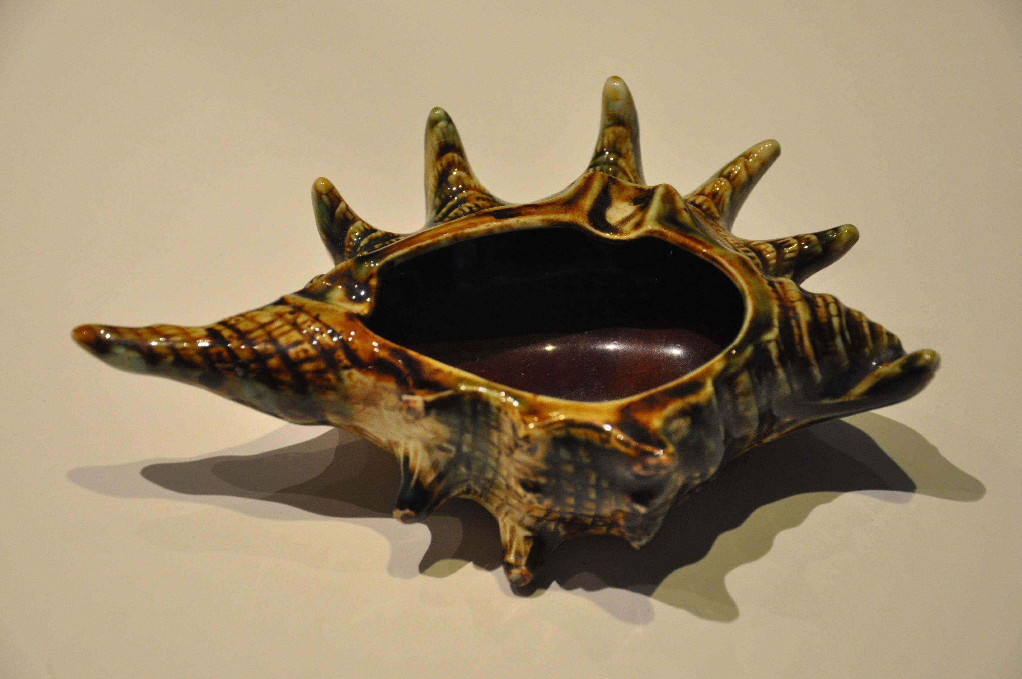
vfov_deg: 14.7
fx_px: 2637
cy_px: 340
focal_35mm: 93
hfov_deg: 21.9
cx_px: 511
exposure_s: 1/60
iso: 1600
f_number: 5.3
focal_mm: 62
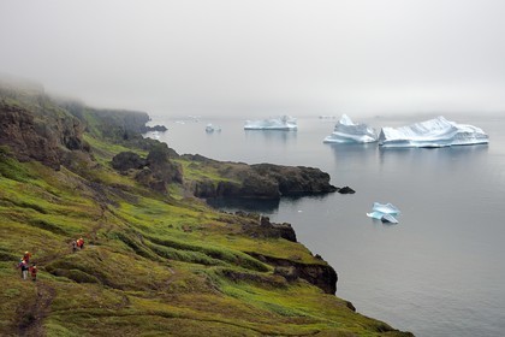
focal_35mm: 36
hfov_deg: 53.1
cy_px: 168
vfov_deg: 36.9
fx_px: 505
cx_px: 252
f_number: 13
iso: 200
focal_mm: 36
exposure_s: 1/250
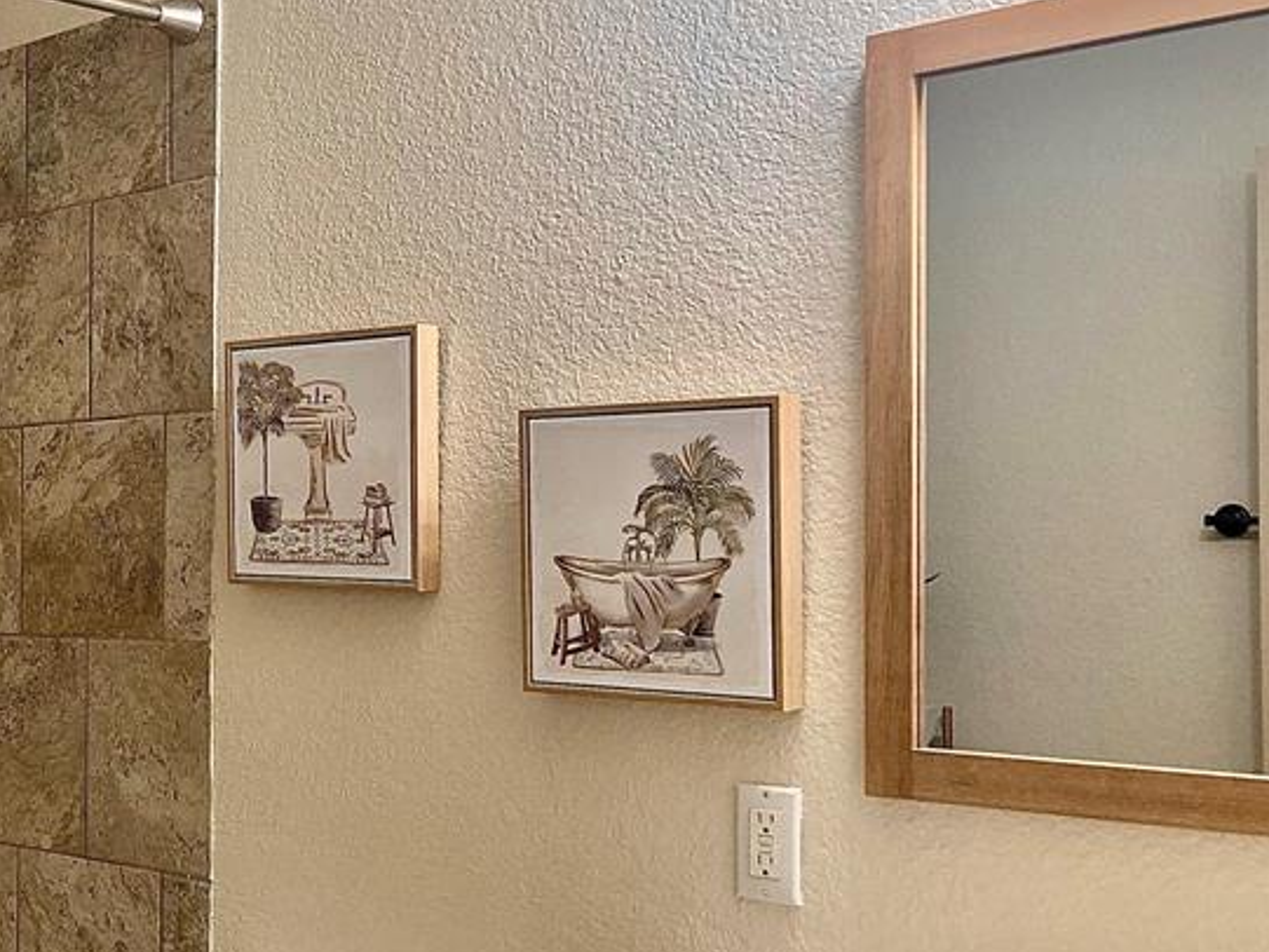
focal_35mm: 53
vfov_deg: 27.5
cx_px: 73
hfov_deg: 33.8
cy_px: 556
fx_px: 1943
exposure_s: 1/60
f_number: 1.8
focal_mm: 3.99
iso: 80
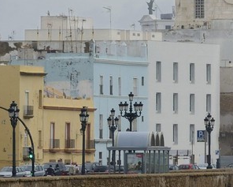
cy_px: 109
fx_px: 3677
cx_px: 537
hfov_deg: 3.6
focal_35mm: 533
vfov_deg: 2.9
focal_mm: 105
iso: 400
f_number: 13
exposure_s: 1/200
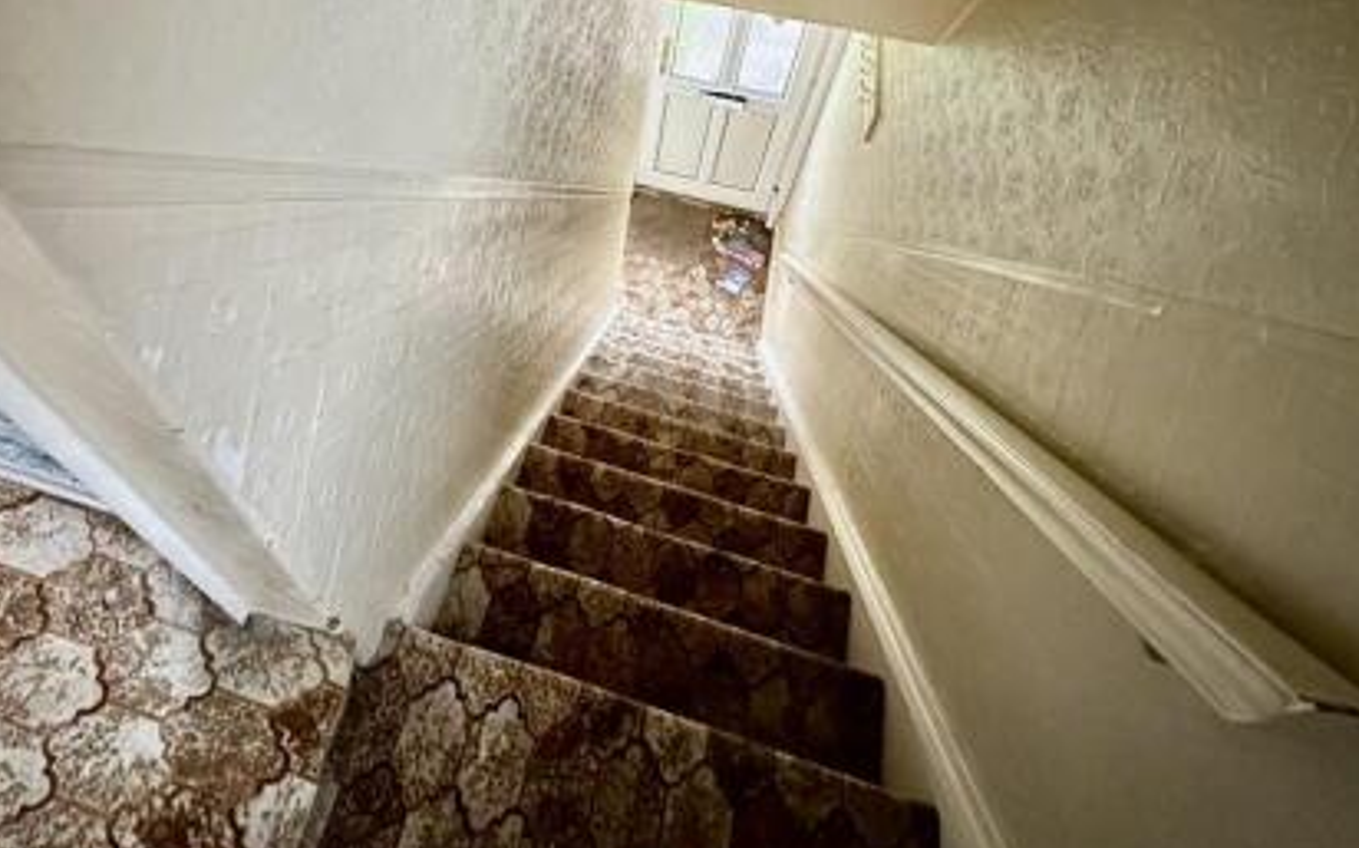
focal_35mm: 21
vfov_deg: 55.2
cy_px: 239
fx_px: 777
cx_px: 566
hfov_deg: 81.6
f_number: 2.2
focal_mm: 2.22
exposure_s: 1/60
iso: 800
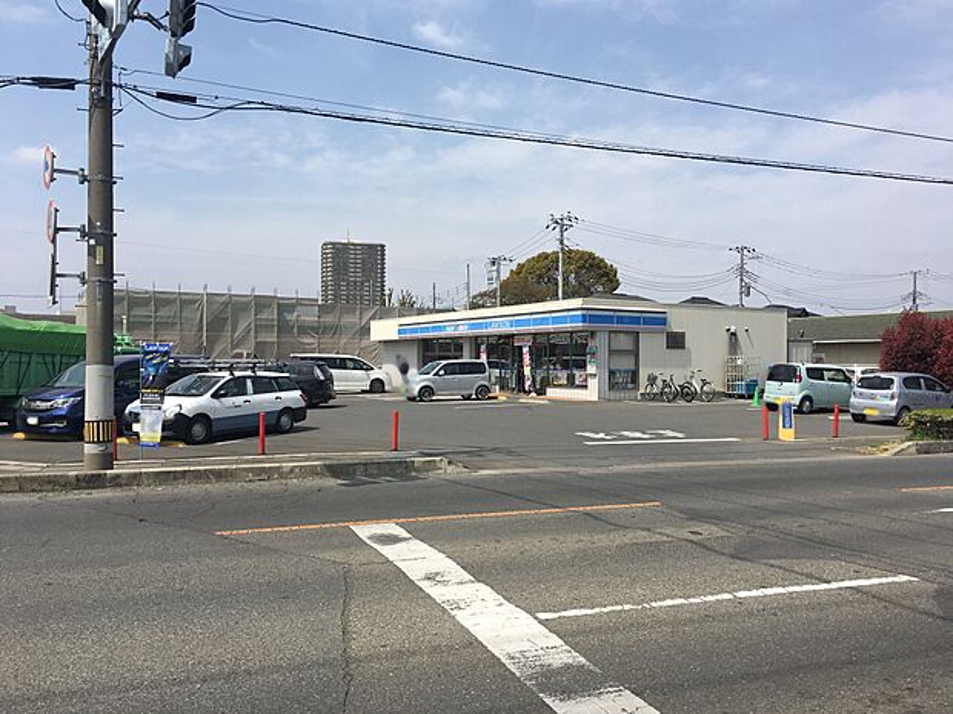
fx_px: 798
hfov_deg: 61.7
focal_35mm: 29
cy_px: 357
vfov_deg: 48.2
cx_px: 476
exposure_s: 1/2079
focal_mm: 4.15
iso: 25
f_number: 2.2
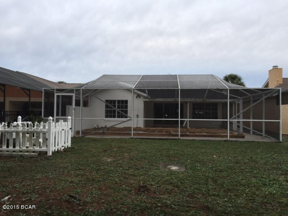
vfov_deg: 48.2
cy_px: 108
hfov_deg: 61.7
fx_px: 241
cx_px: 144
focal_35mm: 29
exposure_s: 1/41
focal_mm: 4.15
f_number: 2.2
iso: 32
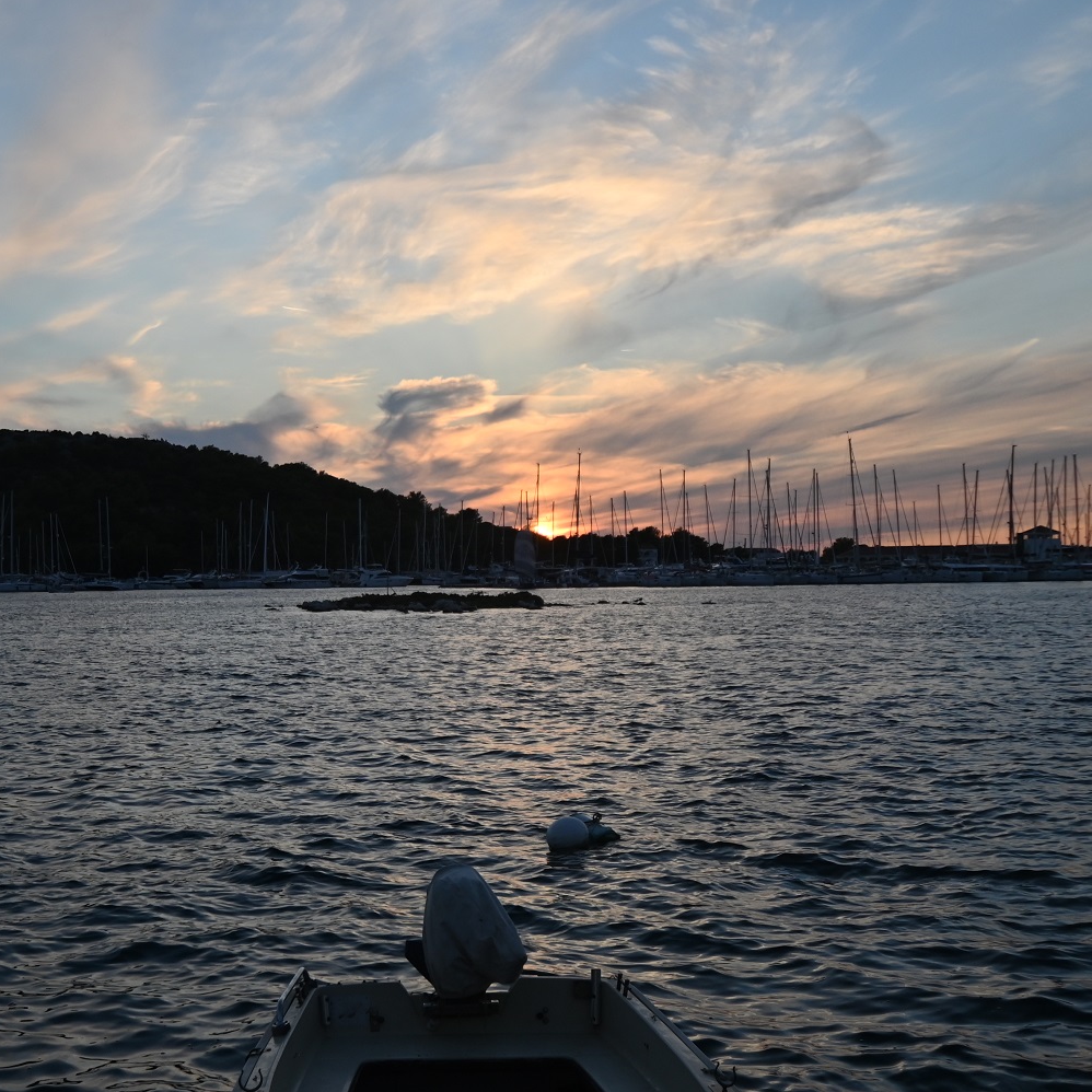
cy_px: 546
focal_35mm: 46
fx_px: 1642
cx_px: 407
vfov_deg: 36.8
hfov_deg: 36.6
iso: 250
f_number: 4
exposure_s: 1/1000
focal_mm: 24
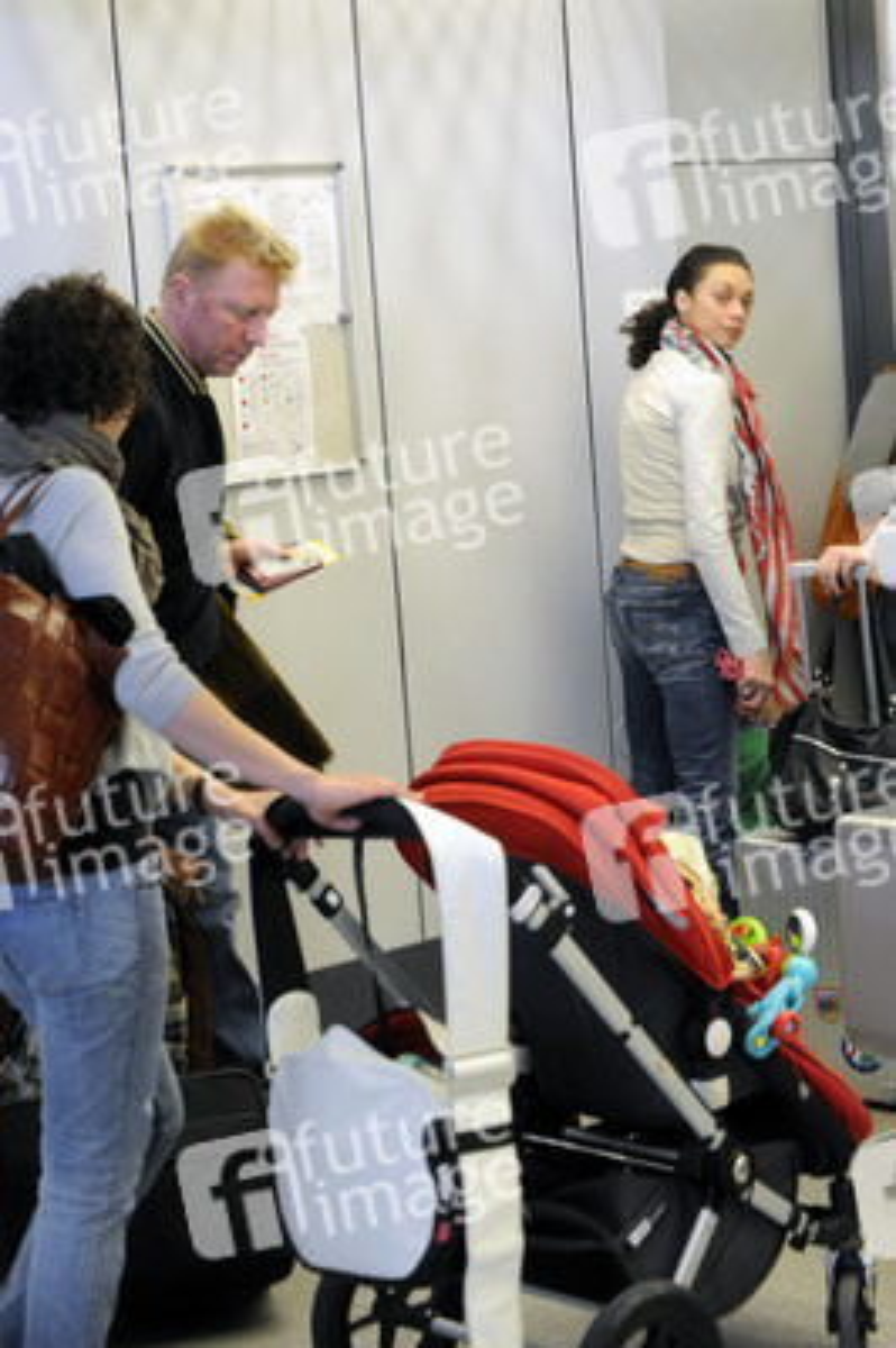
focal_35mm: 70
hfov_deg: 19.4
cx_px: 448
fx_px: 2618
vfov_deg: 28.9
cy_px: 674
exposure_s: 1/100
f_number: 5
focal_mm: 70
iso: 2500
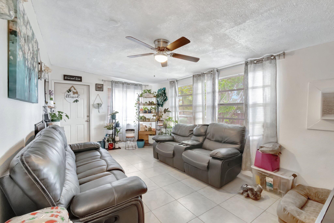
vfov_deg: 77.3
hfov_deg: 100.4
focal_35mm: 15
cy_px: 112
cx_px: 167
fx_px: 139
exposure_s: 1/15
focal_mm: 10
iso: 7200
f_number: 8
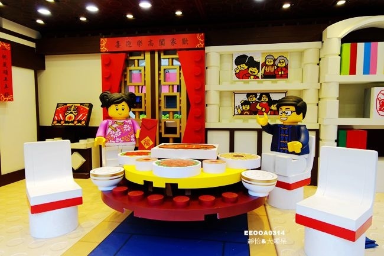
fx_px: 256
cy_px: 128
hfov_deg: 73.8
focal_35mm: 24
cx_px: 192
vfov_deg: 53.1
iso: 125
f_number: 2.8
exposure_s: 1/60
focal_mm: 8.8
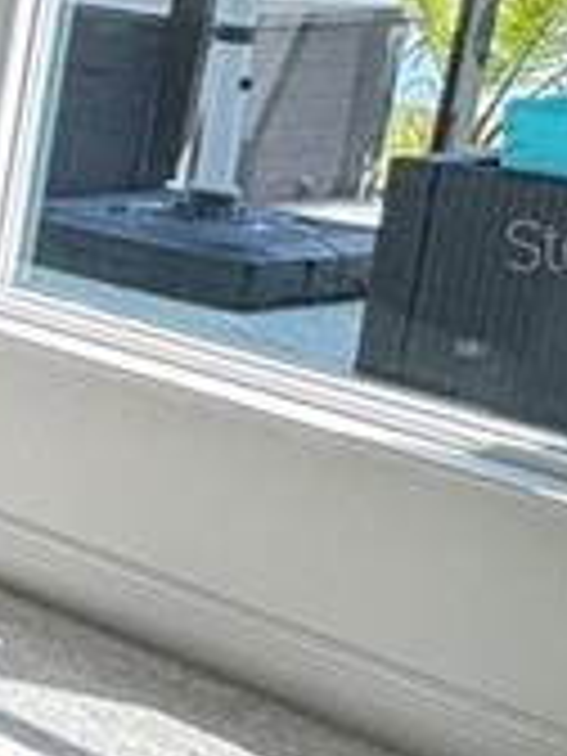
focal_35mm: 100
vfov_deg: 19.6
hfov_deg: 10.2
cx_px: -1202
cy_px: 243
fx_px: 2184
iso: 80
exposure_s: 1/99
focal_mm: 2.22
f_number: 2.2
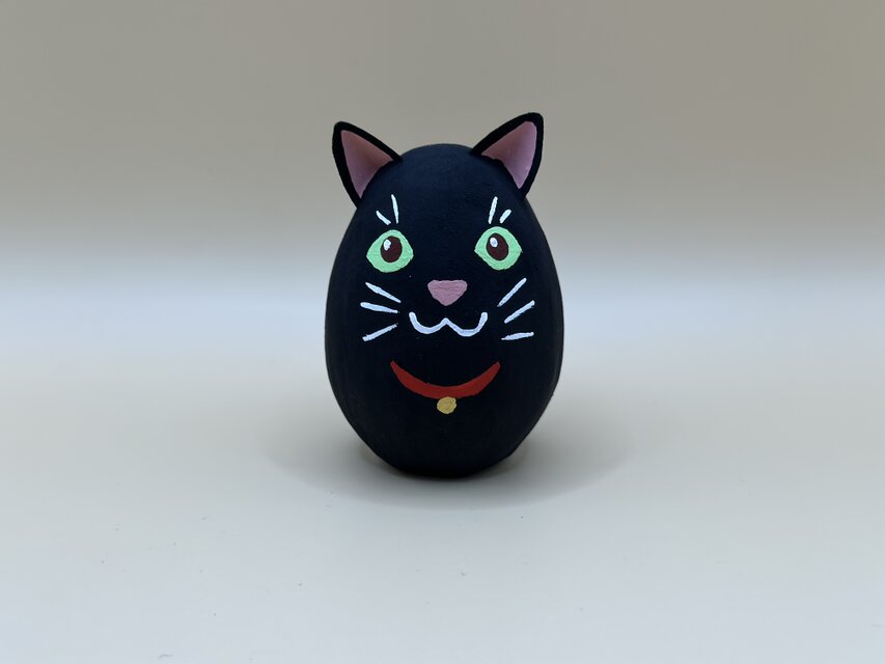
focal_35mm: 48
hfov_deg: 39.7
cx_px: 442
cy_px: 332
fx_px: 1227
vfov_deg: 30.3
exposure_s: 1/303
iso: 80
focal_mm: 6.86
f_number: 1.78
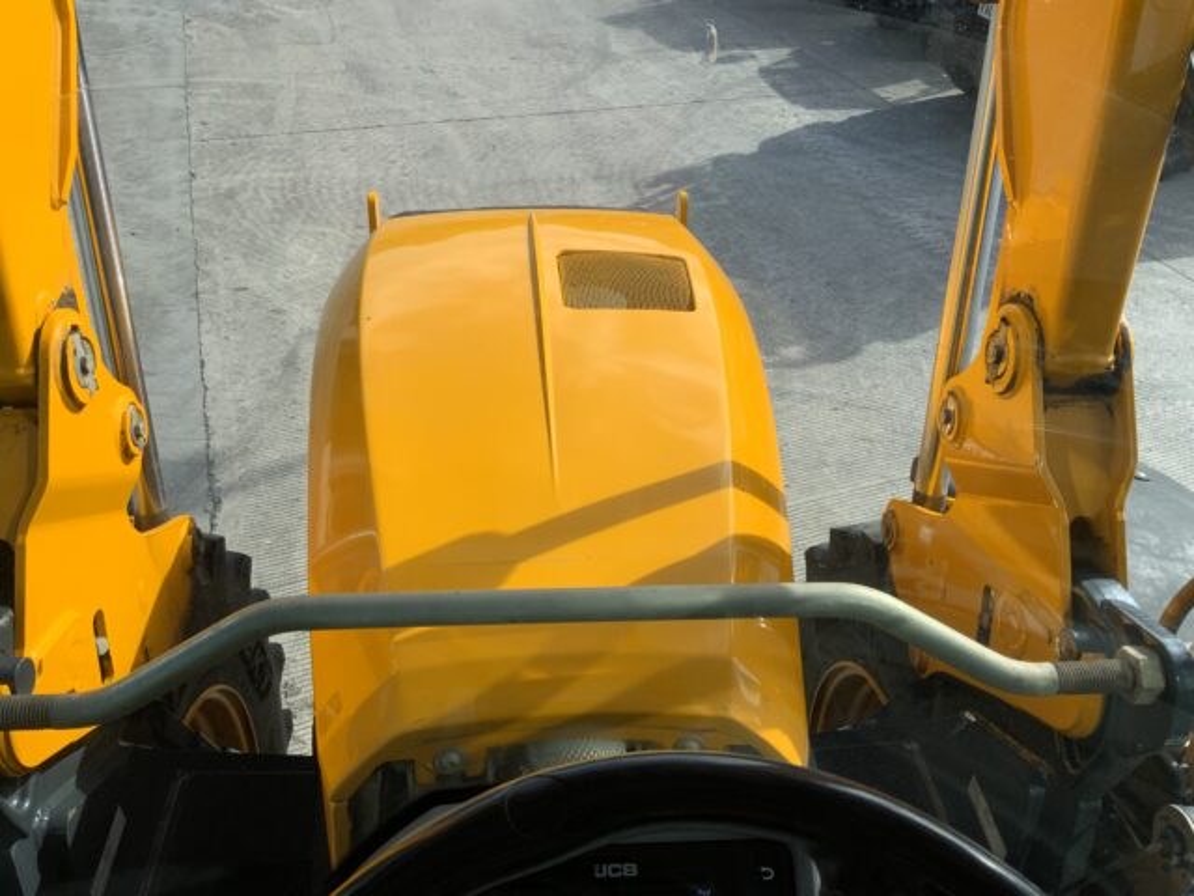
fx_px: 1000
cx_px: 597
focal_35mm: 29
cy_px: 448
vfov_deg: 48.2
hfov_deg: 61.7
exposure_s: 1/1144
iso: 16
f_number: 1.8
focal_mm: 3
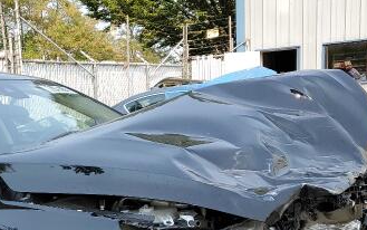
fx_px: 670
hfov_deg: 29.1
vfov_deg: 18.6
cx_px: 22
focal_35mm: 67
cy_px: 261
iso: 50
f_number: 1.5
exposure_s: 1/1250
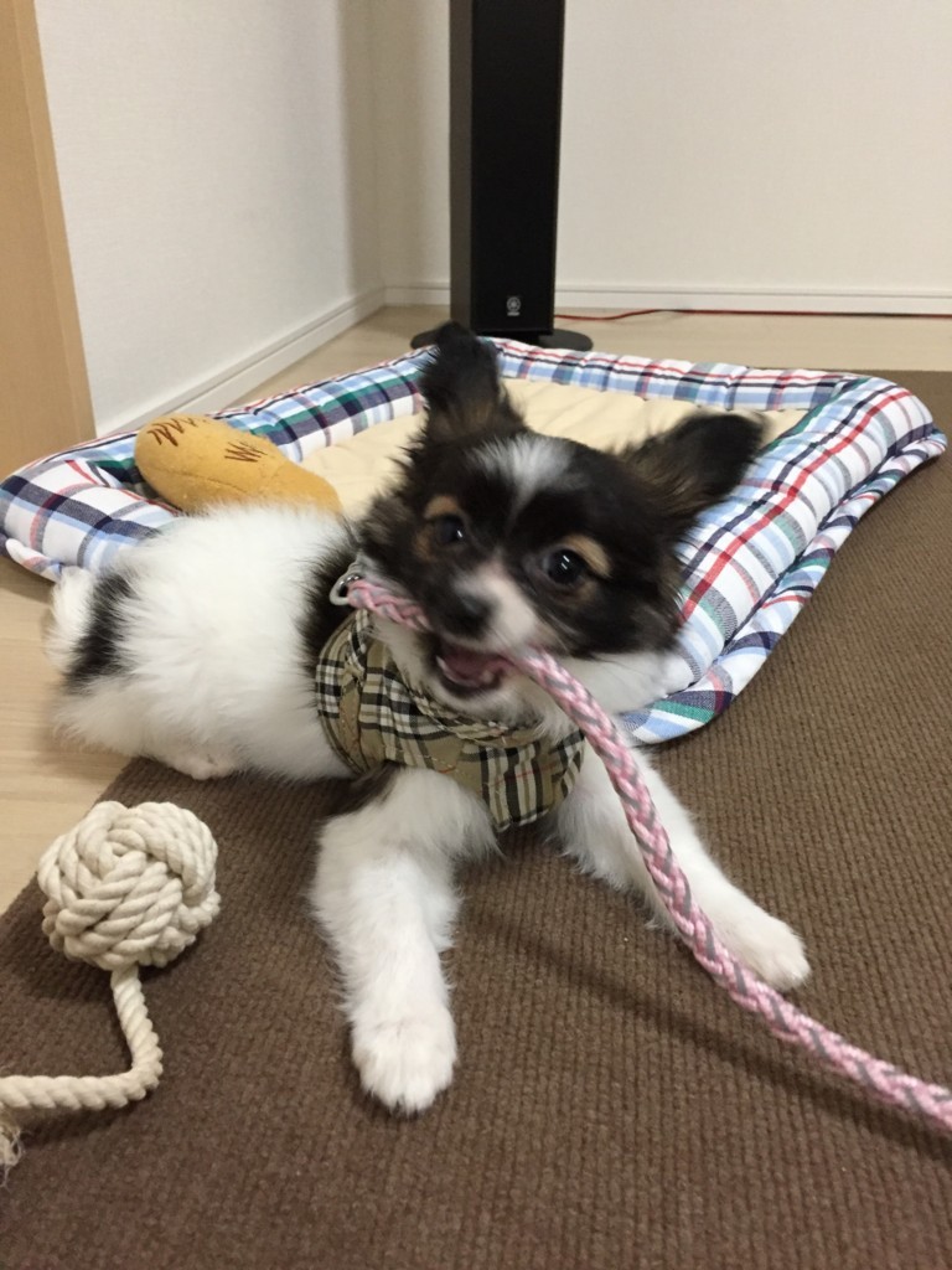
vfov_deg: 61.7
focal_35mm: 29
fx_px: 1063
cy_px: 635
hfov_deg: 48.2
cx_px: 476
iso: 250
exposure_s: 1/30
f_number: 2.2
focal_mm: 4.15
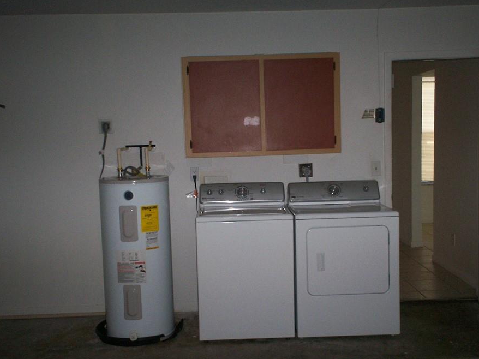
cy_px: 189
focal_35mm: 42
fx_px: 581
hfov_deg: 44.8
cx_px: 251
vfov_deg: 34.3
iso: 140
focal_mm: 6
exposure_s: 1/60
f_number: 4.5
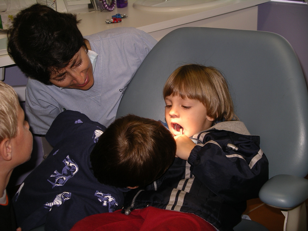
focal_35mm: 62
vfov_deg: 23.7
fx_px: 552
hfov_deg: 31.2
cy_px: 116
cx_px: 154
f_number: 3.3
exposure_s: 1/50
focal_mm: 12.8
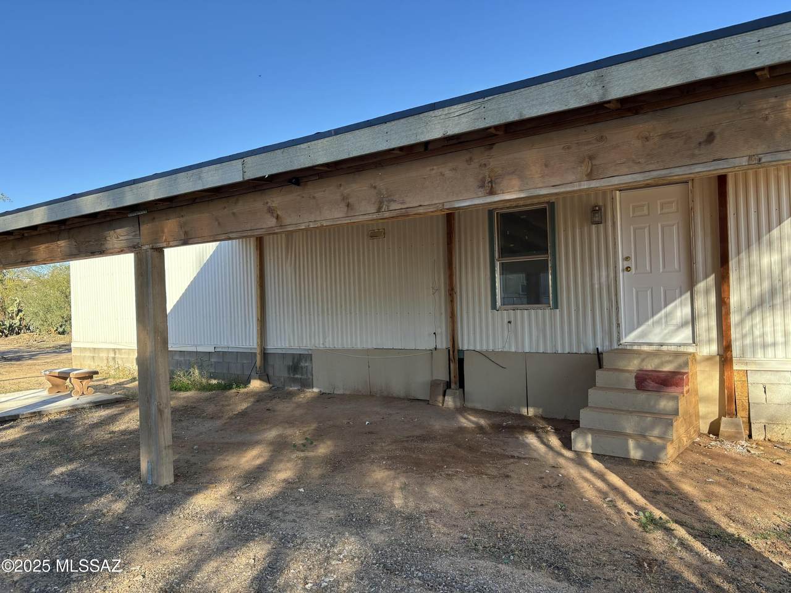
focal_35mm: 26
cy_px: 296
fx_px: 594
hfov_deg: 67.3
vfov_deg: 53.1
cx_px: 396
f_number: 1.6
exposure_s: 1/918
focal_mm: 5.96
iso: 50
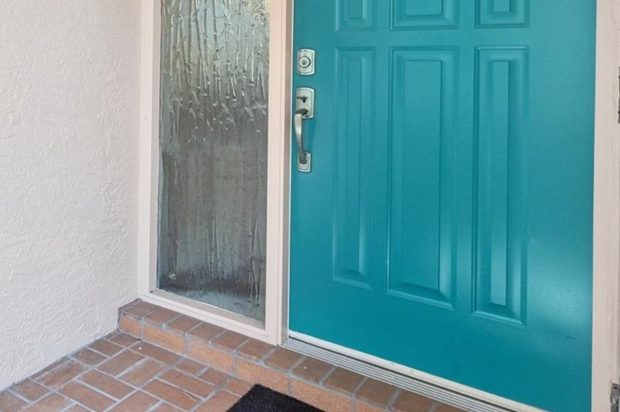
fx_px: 585
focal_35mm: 34
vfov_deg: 36.9
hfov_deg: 50.8
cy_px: 60
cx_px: 87
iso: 400
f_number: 8
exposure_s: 1/160
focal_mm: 17.5
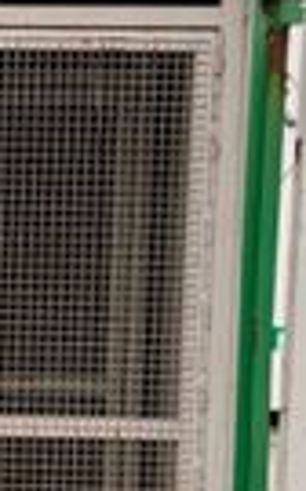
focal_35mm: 113
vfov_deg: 18.4
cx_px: -153
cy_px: 367
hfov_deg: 11.1
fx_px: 1513
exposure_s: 1/124
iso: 50
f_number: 1.78
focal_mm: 6.76
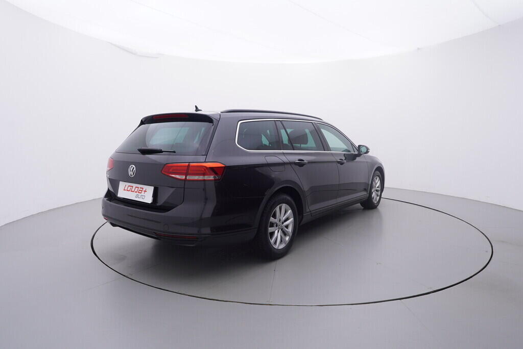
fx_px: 327
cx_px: 262
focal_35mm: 22
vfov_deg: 56.2
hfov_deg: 77.3
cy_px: 174
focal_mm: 15
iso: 200
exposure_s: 1/80
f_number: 5
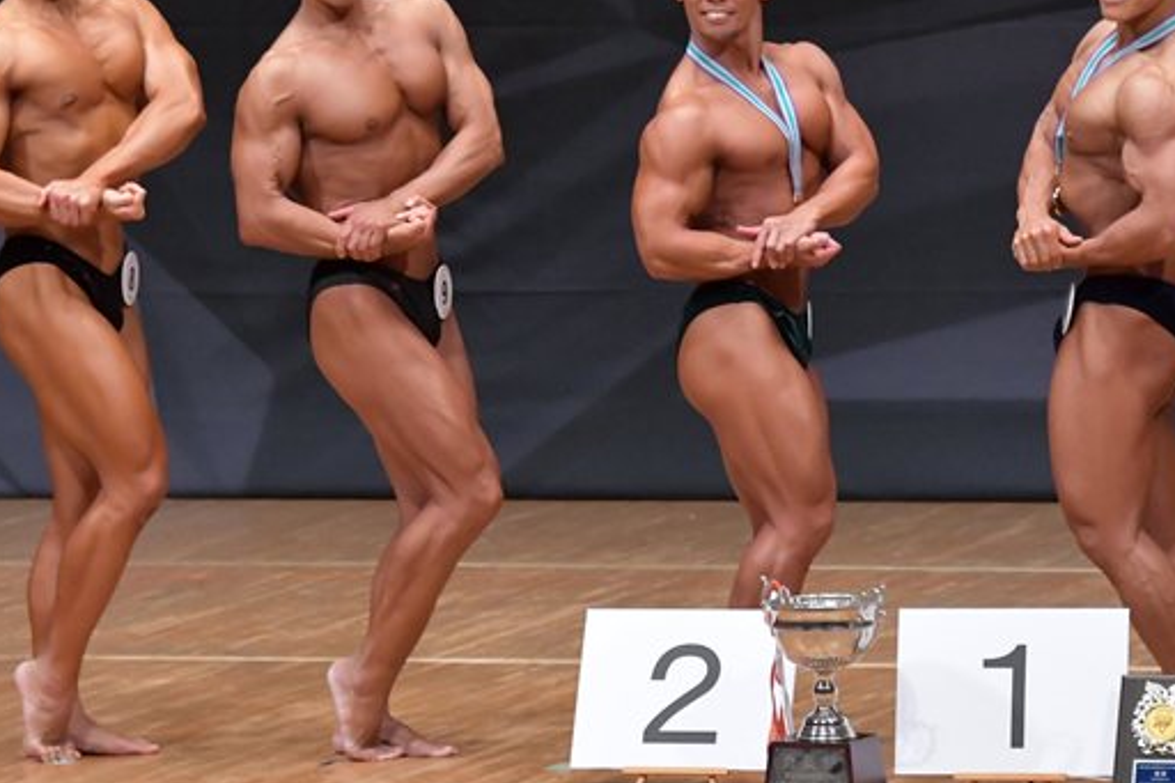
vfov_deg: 3.4
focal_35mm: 409
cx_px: 472
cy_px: 292
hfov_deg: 5.0
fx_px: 13344
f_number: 5.6
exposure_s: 1/400
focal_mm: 180
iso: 6400
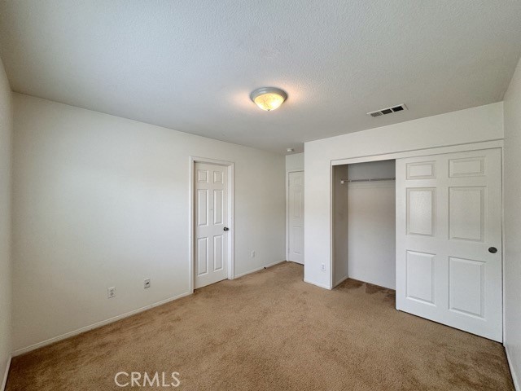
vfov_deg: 85.7
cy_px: 196
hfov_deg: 102.1
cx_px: 260
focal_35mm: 14
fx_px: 211
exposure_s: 1/99
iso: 80
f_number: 2.2
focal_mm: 2.22
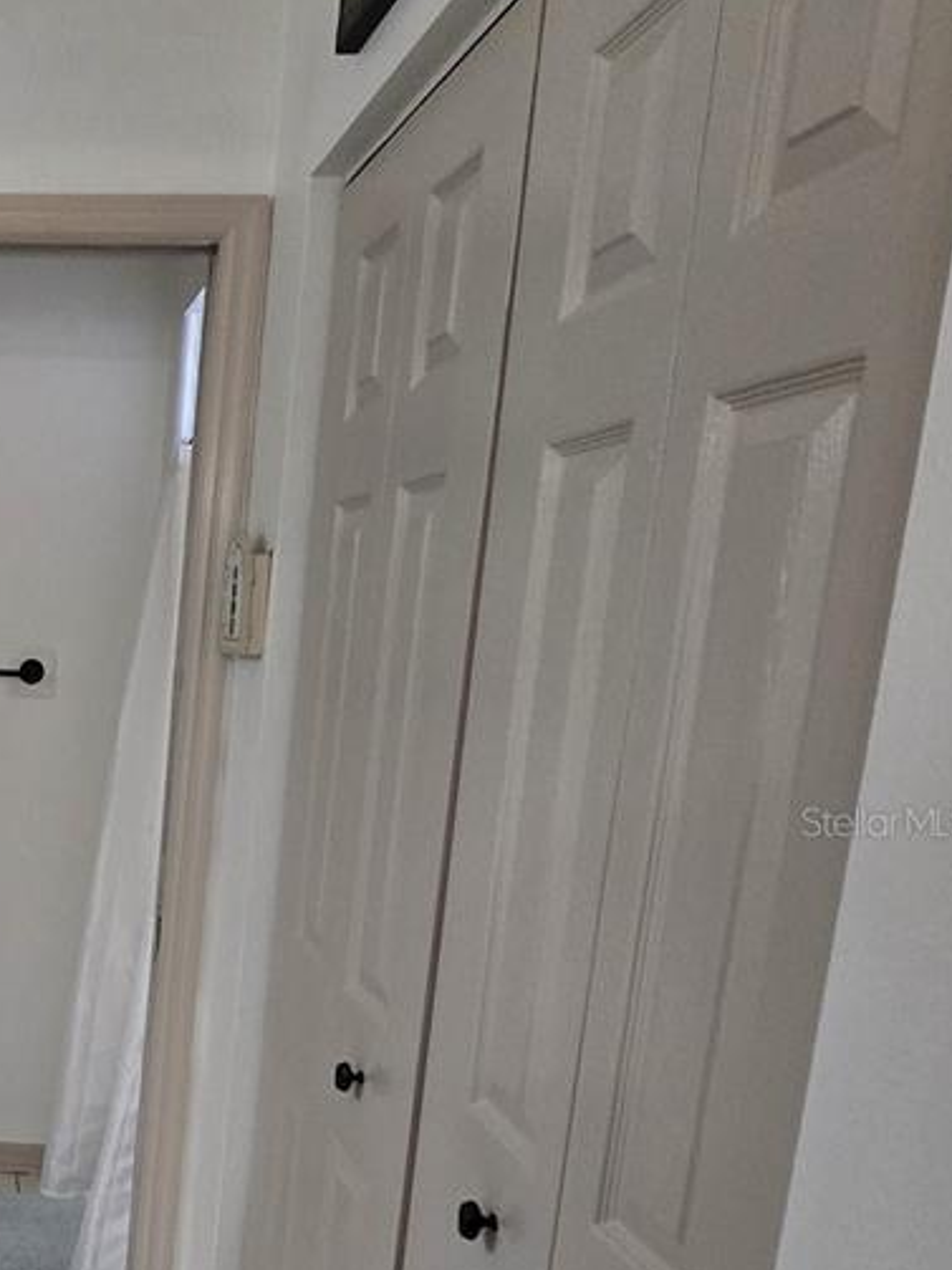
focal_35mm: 31
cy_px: 821
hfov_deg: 36.4
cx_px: -157
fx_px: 1137
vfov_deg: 57.4
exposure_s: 1/60
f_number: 2.2
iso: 320
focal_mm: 2.2
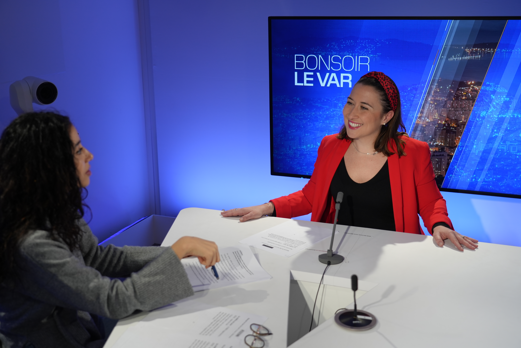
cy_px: 174
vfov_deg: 31.2
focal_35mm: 43
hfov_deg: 45.4
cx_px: 260
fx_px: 622
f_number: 4
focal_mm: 43
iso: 400
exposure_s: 1/160
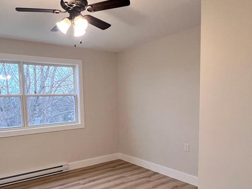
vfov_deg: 52.3
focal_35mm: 26
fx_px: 189
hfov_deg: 66.0
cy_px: 122
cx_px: 91
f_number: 1.8
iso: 160
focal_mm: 1.57
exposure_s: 1/120
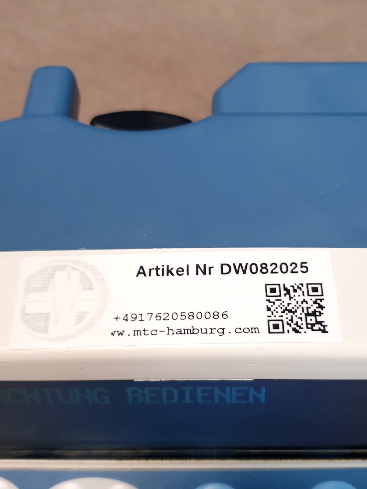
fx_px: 551
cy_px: 283
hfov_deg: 36.8
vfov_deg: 47.7
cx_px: 206
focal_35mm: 39
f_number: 1.5
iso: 160
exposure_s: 1/50
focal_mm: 4.3
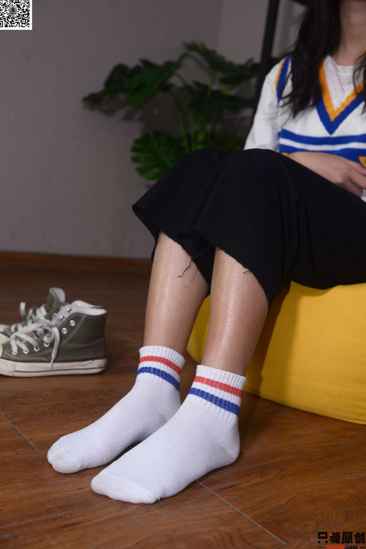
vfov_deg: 53.1
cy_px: 274
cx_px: 182
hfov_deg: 36.9
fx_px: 549
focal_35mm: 36
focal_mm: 35
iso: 500
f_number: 5.6
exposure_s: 1/125
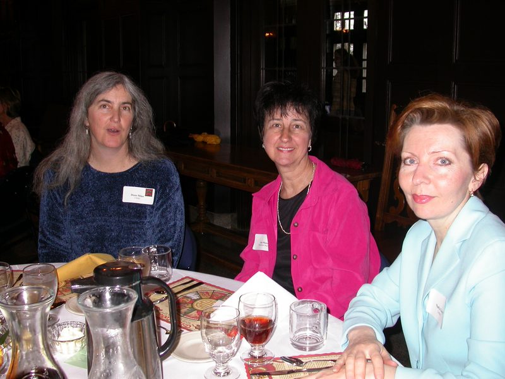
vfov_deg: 37.7
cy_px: 190
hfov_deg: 49.0
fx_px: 554
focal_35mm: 38
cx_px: 252
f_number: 2.6
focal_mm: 7.85
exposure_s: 1/60
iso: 100
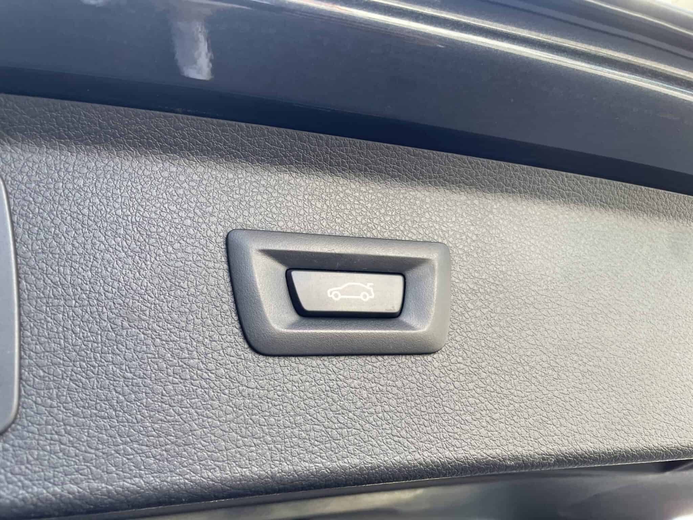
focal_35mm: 26
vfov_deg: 53.1
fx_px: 521
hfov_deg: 67.3
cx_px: 346
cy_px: 260
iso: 50
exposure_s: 1/121
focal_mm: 4.2
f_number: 1.6
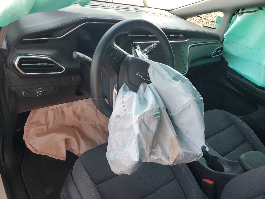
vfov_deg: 53.1
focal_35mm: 26
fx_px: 199
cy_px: 100
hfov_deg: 67.3
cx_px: 132
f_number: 1.5
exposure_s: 1/120
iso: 59
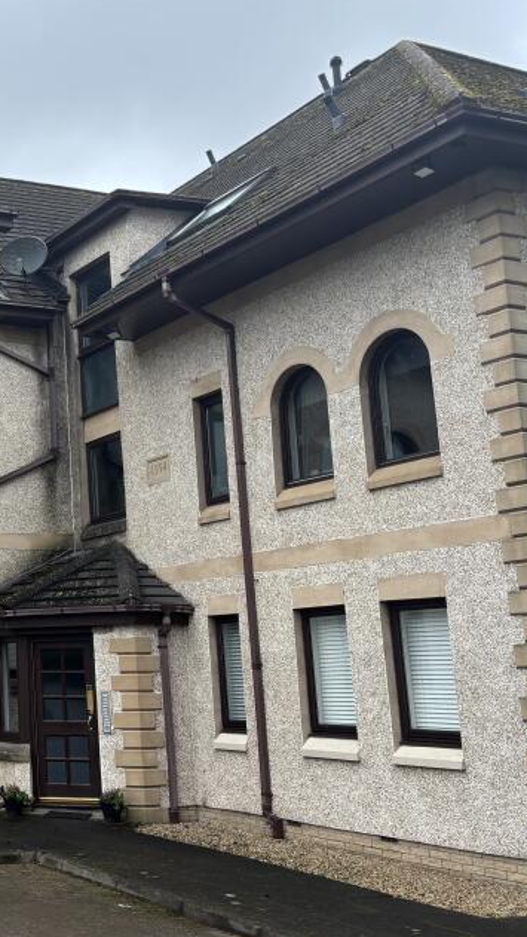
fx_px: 1143
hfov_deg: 23.2
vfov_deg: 44.6
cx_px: -147
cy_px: 477
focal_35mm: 46
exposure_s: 1/140
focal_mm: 5.96
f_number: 1.6
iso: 50
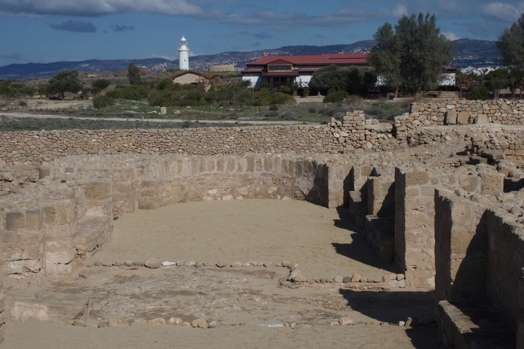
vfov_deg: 20.9
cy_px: 197
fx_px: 946
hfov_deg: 31.0
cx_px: 262
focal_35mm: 65
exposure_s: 1/640
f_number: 8
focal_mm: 13.2
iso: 100
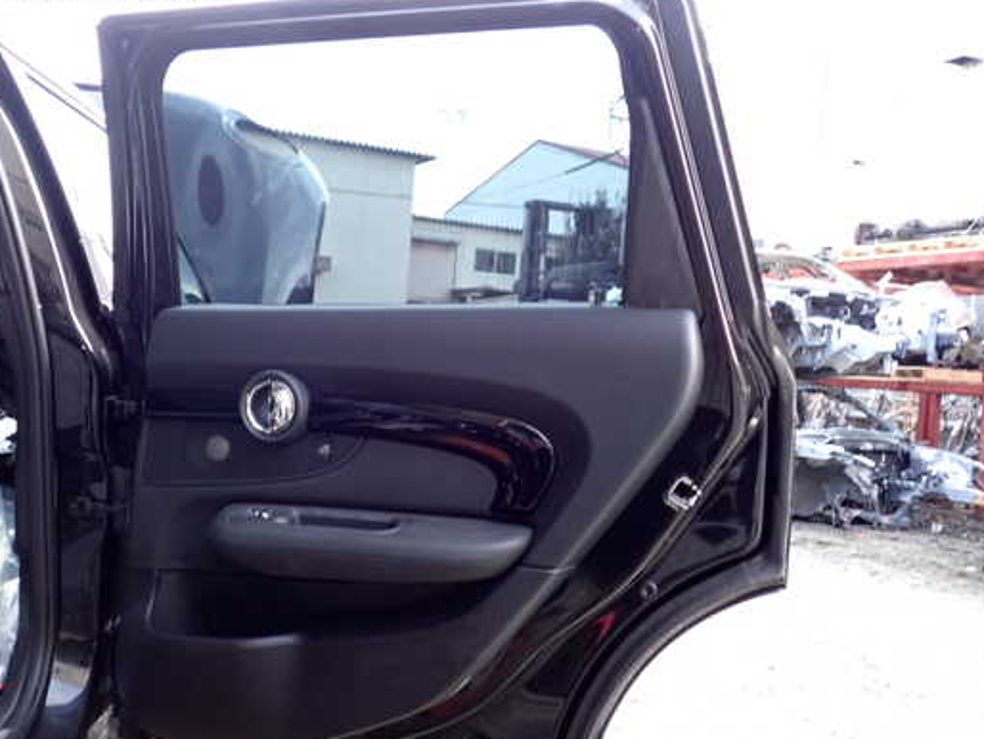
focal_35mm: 35
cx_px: 438
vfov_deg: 40.7
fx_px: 995
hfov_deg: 52.5
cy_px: 387
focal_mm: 5.4
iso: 200
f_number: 2.3
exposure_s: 1/30
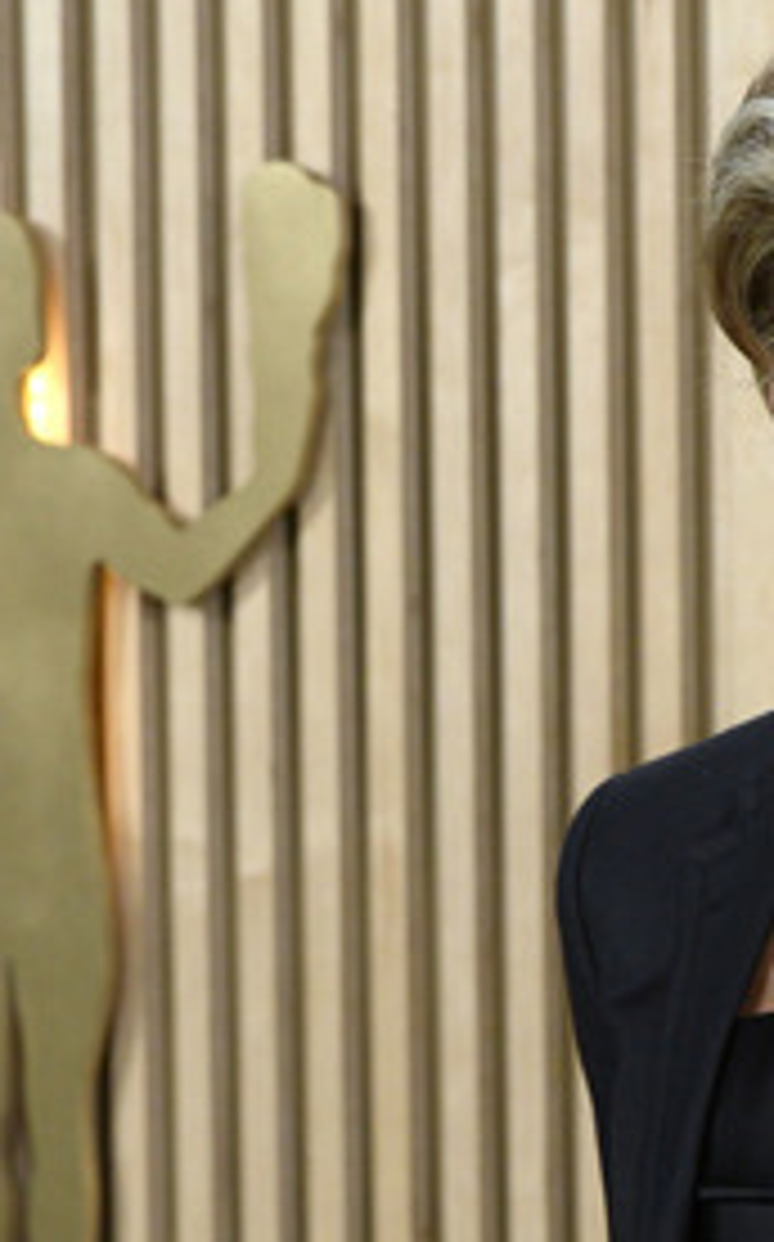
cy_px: 621
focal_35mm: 158
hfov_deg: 8.2
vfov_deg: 13.3
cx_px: 994
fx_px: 5344
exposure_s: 1/250
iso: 2500
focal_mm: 95
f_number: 6.3
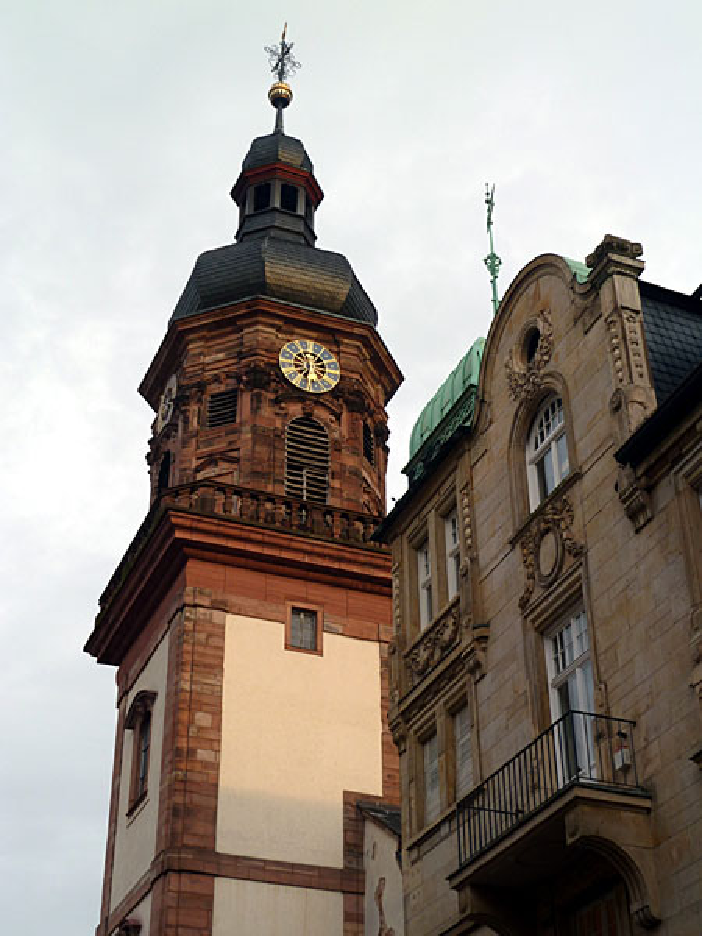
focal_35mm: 55
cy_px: 468
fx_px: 1487
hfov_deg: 26.6
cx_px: 351
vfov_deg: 34.9
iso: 80
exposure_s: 1/80
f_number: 3.9
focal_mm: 9.1
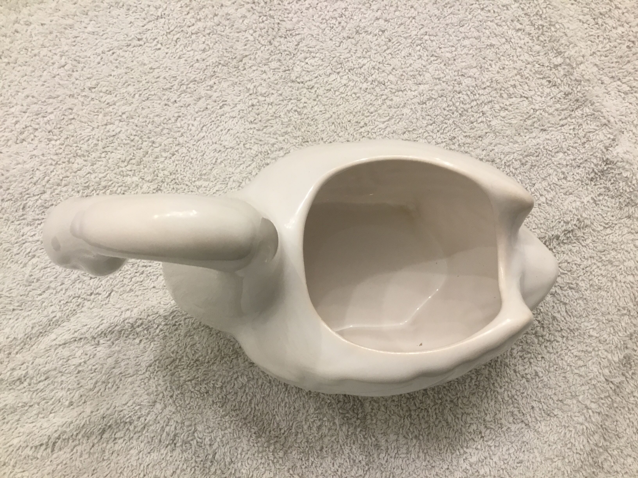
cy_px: 239
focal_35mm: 31
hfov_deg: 58.4
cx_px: 319
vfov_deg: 45.4
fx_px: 571
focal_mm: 3.3
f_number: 2.4
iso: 80
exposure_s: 1/33
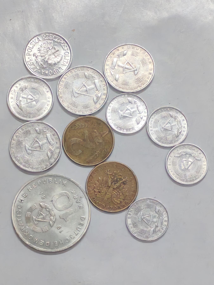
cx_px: 107
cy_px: 142
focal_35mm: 128
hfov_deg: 11.6
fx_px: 1055
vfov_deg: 15.4
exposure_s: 1/50
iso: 640
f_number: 1.95
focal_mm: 5.52
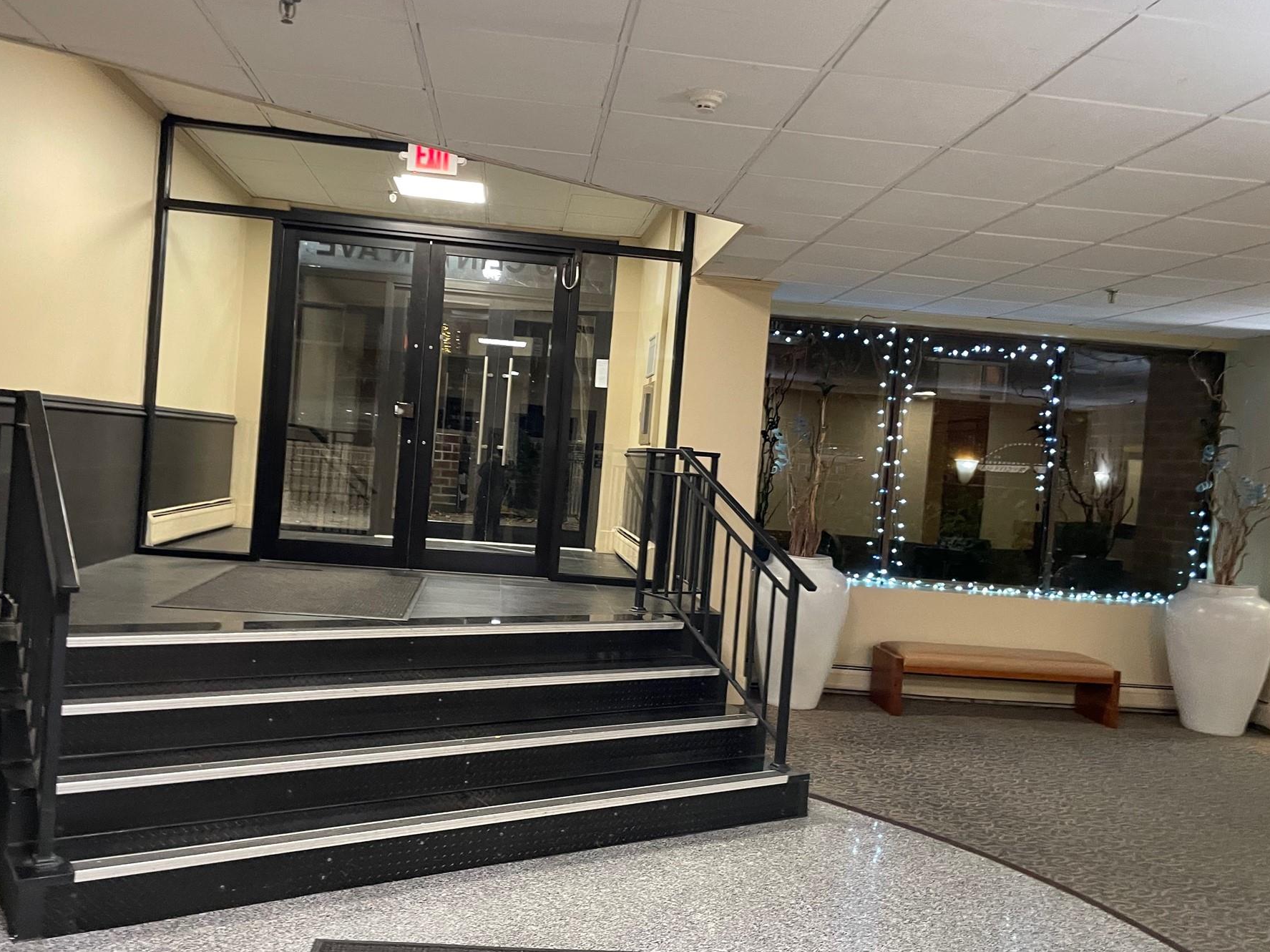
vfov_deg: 46.8
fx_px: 1101
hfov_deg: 60.0
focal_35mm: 30
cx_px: 626
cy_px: 474
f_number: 1.6
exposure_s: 1/60
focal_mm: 4.2
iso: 400
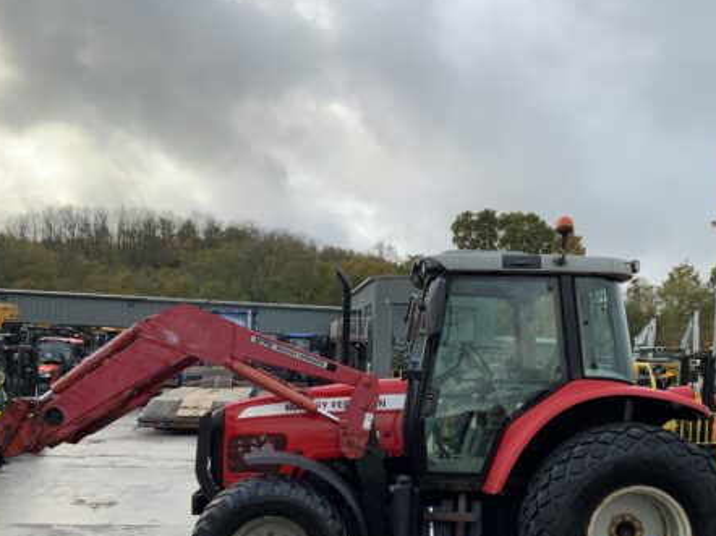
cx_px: 420
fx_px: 868
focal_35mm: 42
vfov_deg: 33.8
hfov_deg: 44.6
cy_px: 379
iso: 16
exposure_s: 1/335
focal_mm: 3
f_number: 1.8
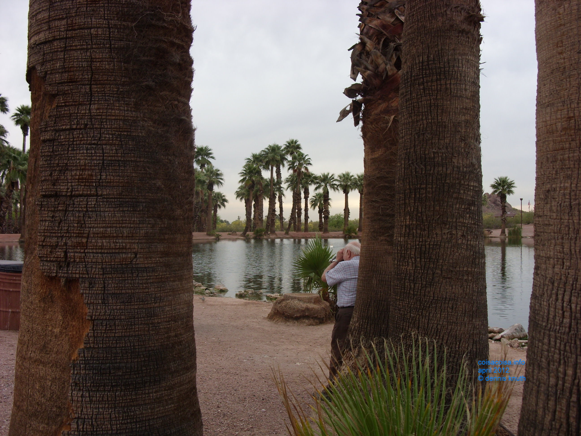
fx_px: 638
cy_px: 218
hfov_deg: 49.0
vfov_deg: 37.7
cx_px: 290
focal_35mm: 38
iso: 50
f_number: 2.8
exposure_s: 1/228
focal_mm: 6.3
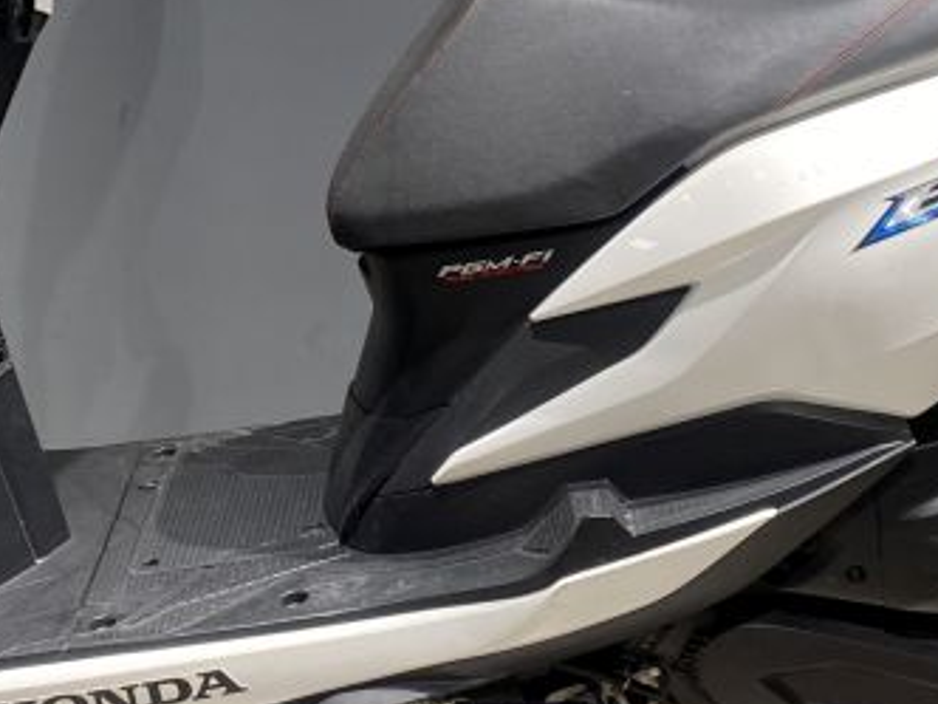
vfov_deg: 17.7
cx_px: 438
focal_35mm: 83
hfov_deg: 23.6
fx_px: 2249
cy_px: 196
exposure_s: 1/50
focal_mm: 4.25
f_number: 1.8
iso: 100
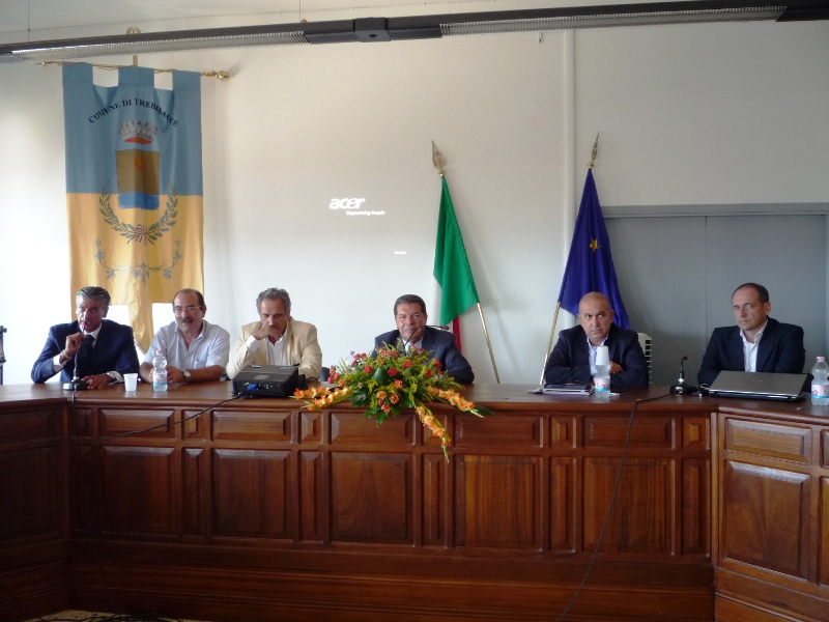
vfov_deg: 46.8
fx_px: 718
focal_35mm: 30
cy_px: 311
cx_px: 414
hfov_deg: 60.0
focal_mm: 5.2
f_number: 3.3
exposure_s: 1/30
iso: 200
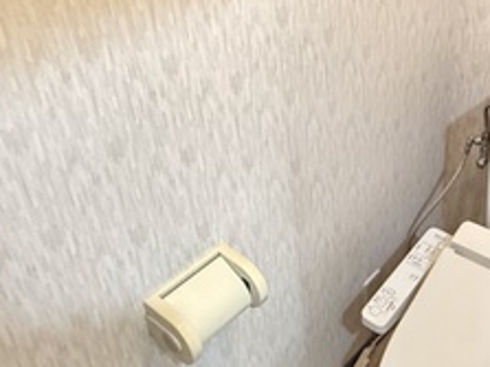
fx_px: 622
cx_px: 358
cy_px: 109
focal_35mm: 44
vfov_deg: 32.4
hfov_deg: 41.9
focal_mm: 2.22
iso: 640
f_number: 2.2
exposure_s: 1/60
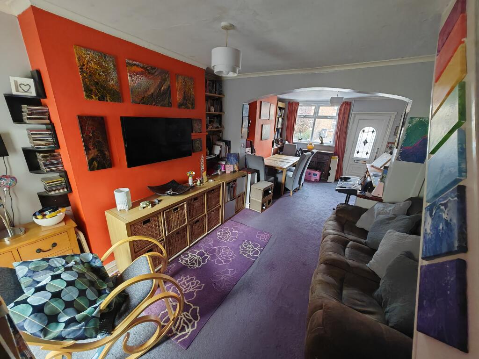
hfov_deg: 106.2
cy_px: 180
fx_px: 180
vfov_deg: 89.9
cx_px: 240
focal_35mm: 13
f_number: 2
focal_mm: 1.82
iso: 640
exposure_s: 1/33
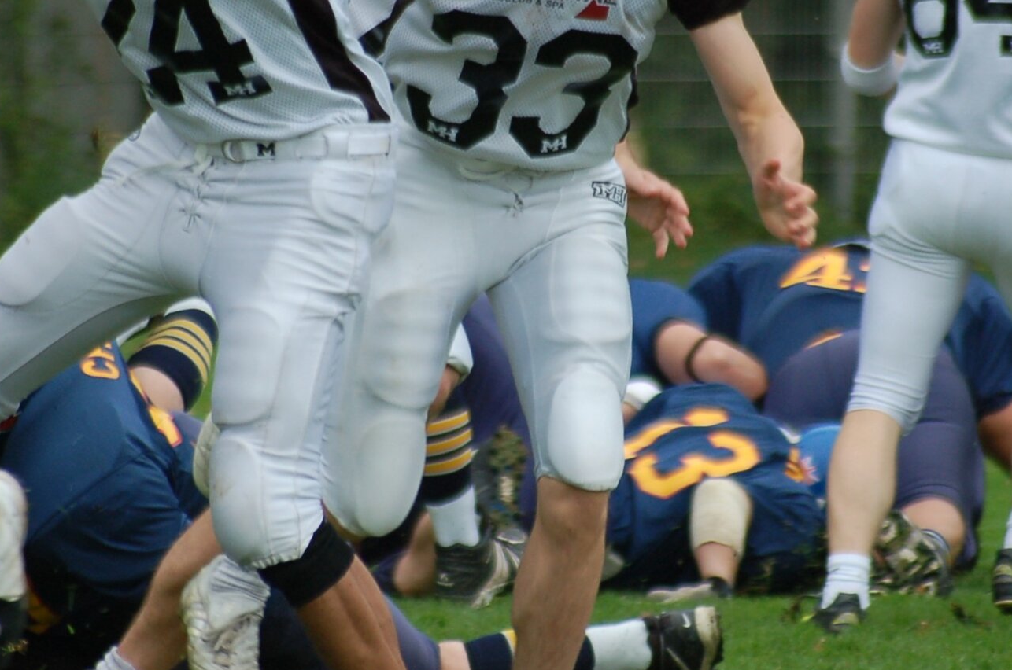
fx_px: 21603
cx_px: 565
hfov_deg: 2.7
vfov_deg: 1.8
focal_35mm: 770
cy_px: 258
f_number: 5.6
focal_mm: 300
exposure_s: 1/500
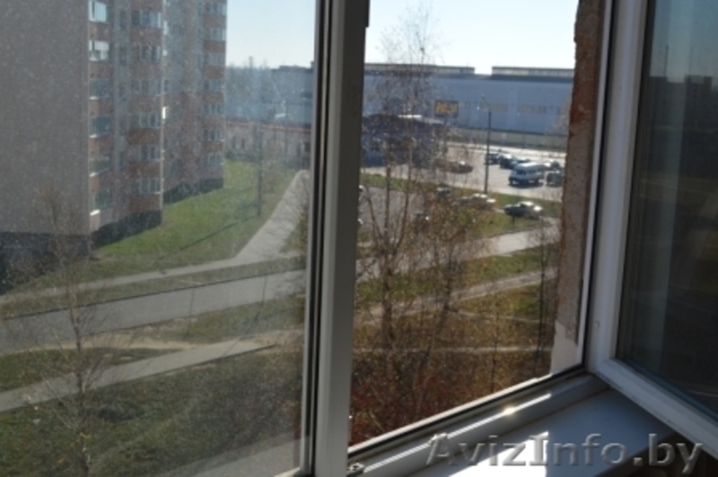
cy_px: 238
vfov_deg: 28.0
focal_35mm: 48
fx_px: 957
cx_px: 359
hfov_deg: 41.1
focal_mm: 32
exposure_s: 1/250
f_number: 8
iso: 100
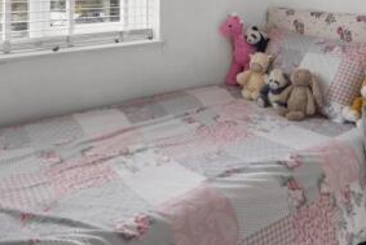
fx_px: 388
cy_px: -6
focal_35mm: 38
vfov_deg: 32.0
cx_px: 174
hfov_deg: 50.5
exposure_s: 1/4
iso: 320
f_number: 8
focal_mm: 16.5
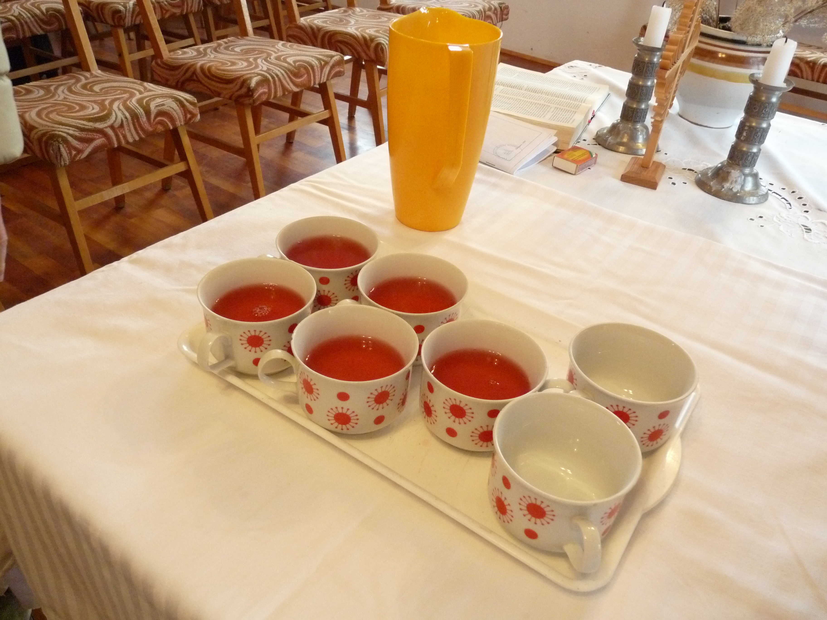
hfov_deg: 65.3
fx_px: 645
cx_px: 414
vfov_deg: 51.4
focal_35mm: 27
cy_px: 310
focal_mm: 4.8
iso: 640
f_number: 2.8
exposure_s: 1/60
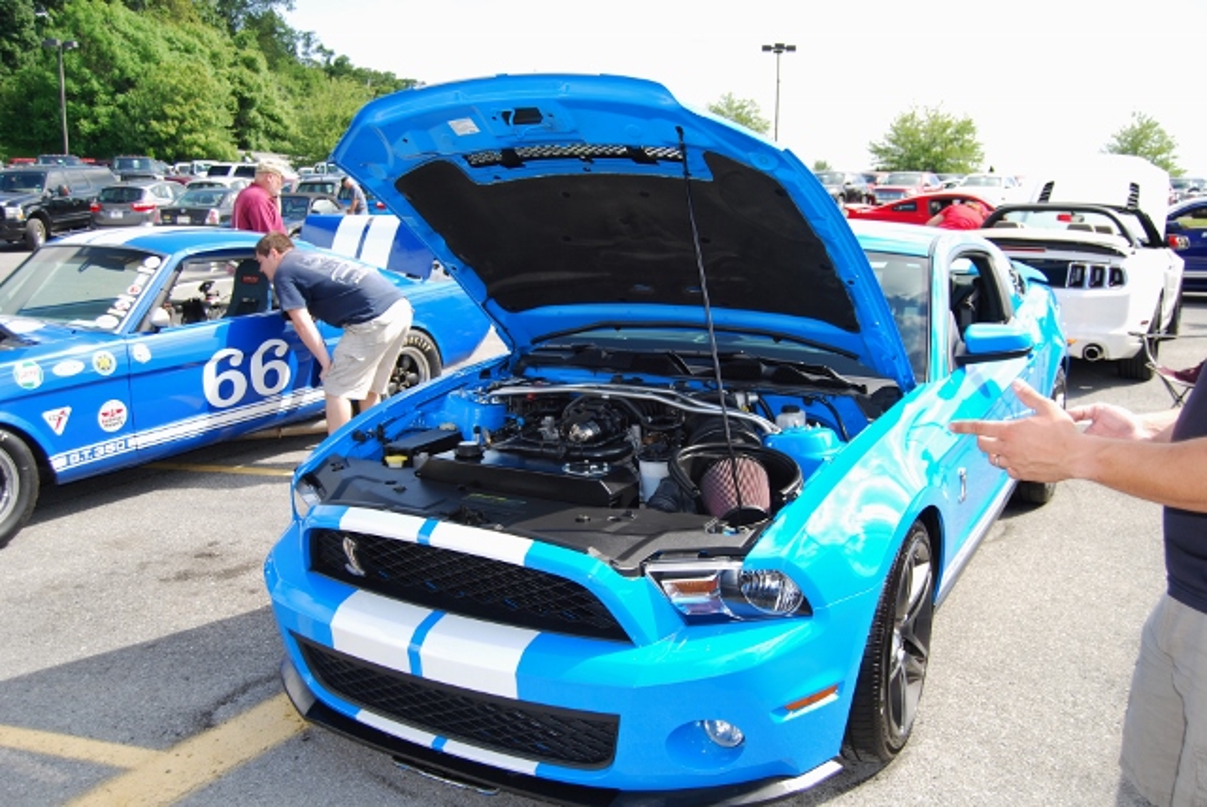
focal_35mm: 33
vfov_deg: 40.0
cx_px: 604
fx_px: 1107
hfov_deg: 57.2
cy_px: 404
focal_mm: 22
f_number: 5
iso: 100
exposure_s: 1/200
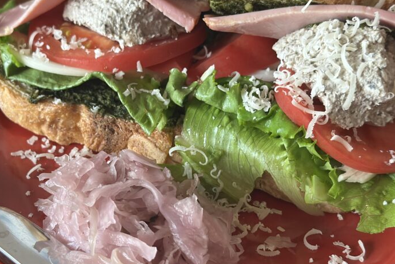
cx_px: 149
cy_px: 143
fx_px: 812
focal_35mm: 74
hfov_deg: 27.2
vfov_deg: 18.4
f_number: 1.78
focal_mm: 6.86
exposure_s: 1/60
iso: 320
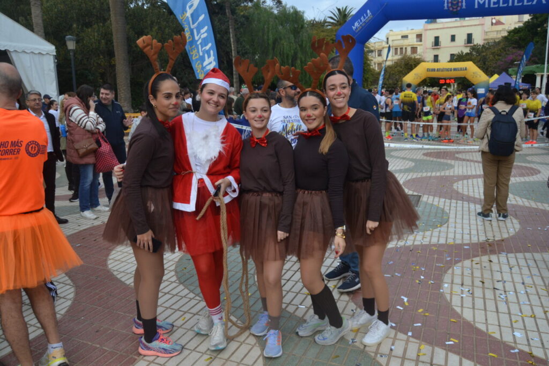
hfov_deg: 67.4
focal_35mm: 27
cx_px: 274
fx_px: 412
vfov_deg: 47.9
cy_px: 183
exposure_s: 1/1250
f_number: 5
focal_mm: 18
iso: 400
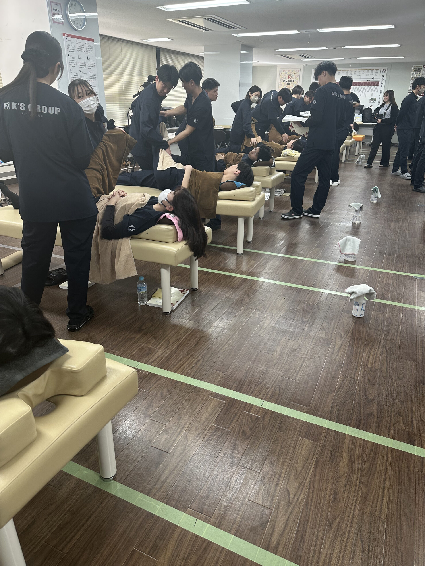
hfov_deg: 56.8
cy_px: 283
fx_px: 393
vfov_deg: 71.6
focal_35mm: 24
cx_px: 212
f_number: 1.78
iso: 100
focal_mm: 6.86
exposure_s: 1/100
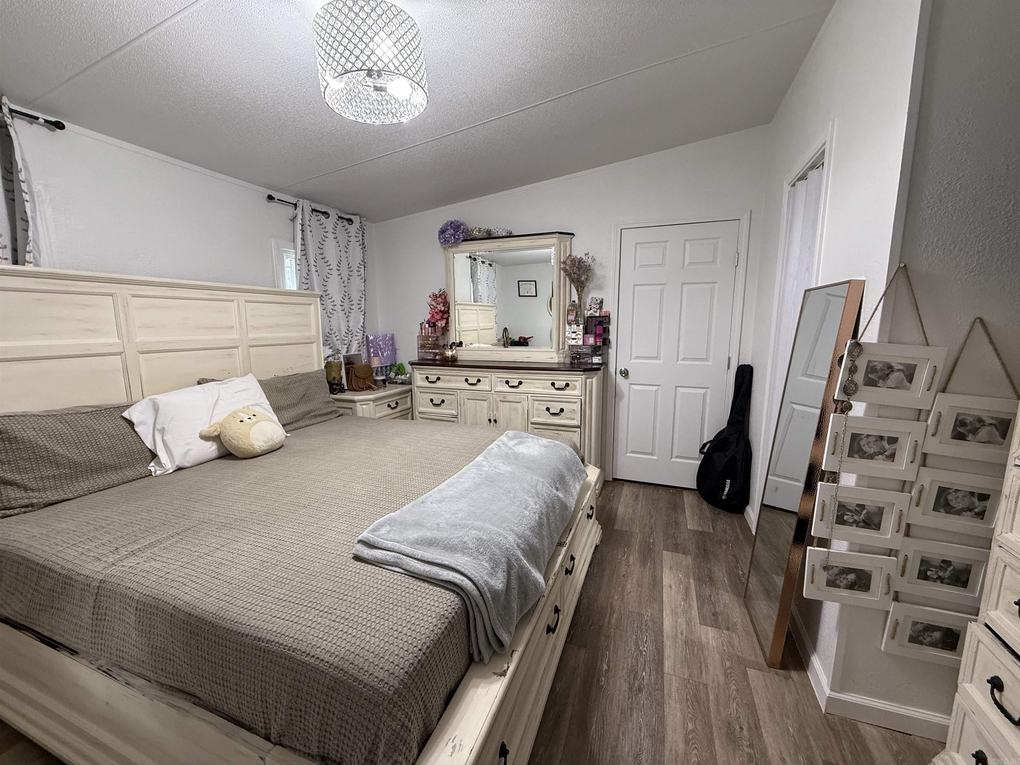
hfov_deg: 102.1
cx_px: 510
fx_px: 413
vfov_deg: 85.7
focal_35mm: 14
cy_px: 382
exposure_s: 1/60
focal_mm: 2.22
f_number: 2.2
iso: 250
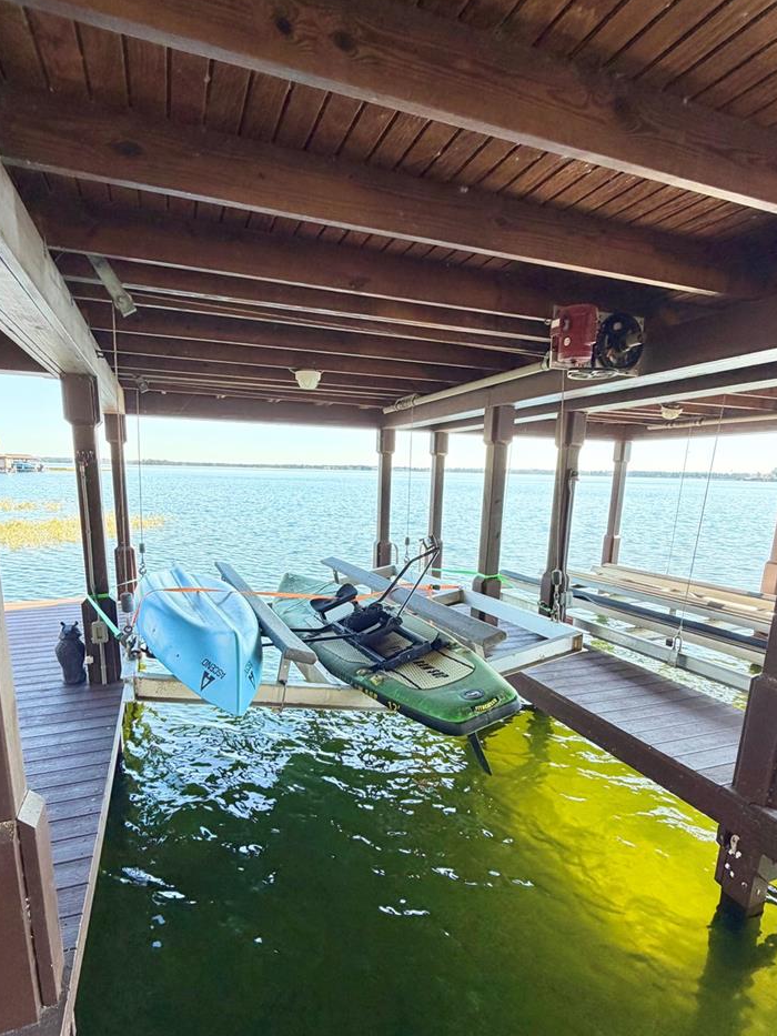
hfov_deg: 71.5
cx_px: 362
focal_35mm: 18
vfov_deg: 87.3
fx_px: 539
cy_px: 583
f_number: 2.2
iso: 64
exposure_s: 1/167
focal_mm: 2.22
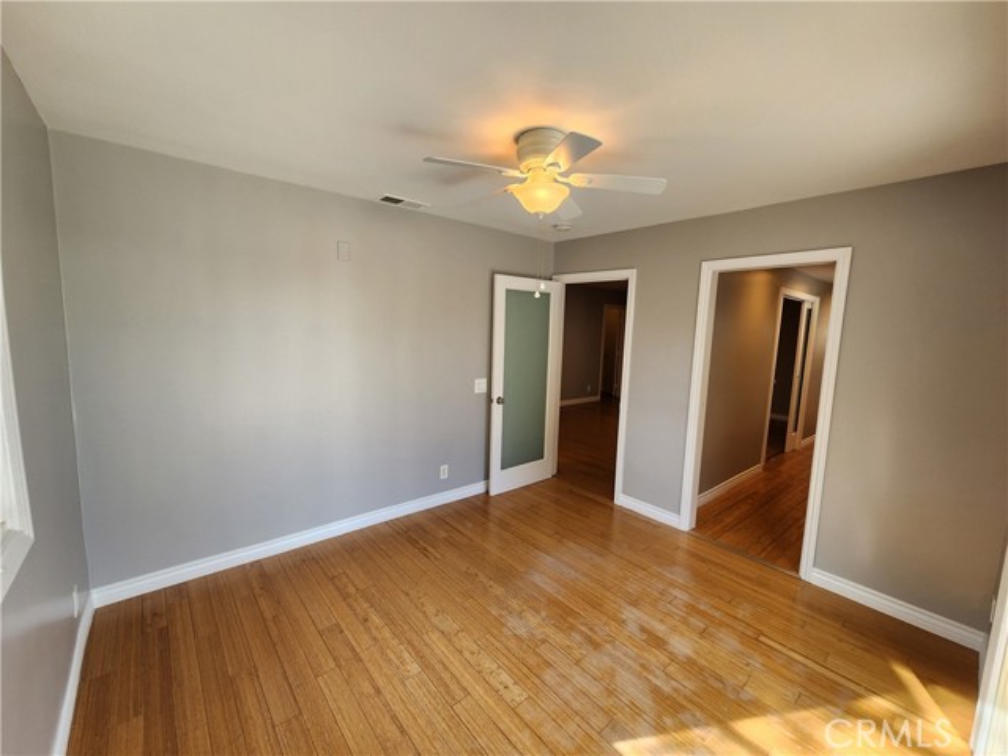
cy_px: 378
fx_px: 379
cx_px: 504
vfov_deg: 89.9
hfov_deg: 106.2
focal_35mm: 13
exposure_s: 1/60
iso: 80
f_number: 2.2
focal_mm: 2.2
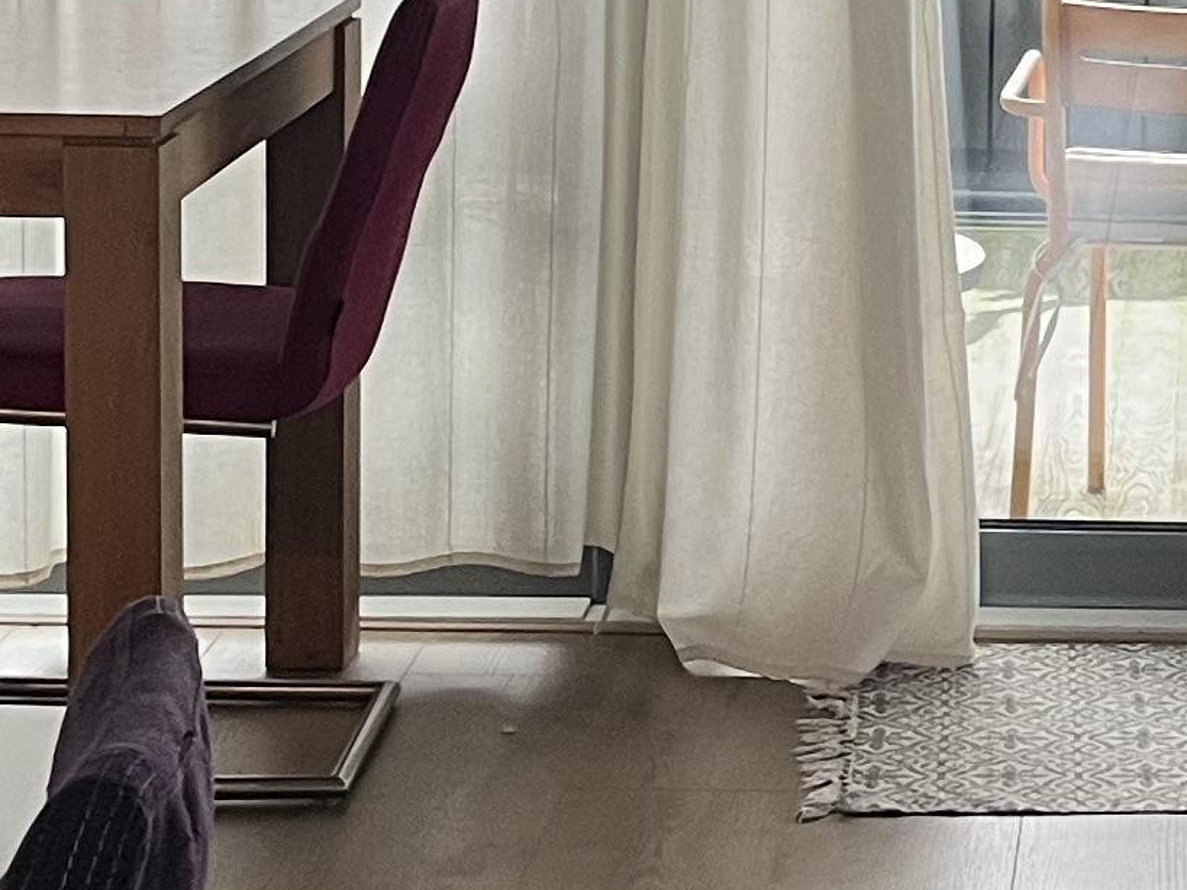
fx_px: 4389
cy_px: -77
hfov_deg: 15.0
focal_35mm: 128
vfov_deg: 11.4
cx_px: 1333
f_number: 1.6
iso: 64
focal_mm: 5.1
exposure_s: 1/50
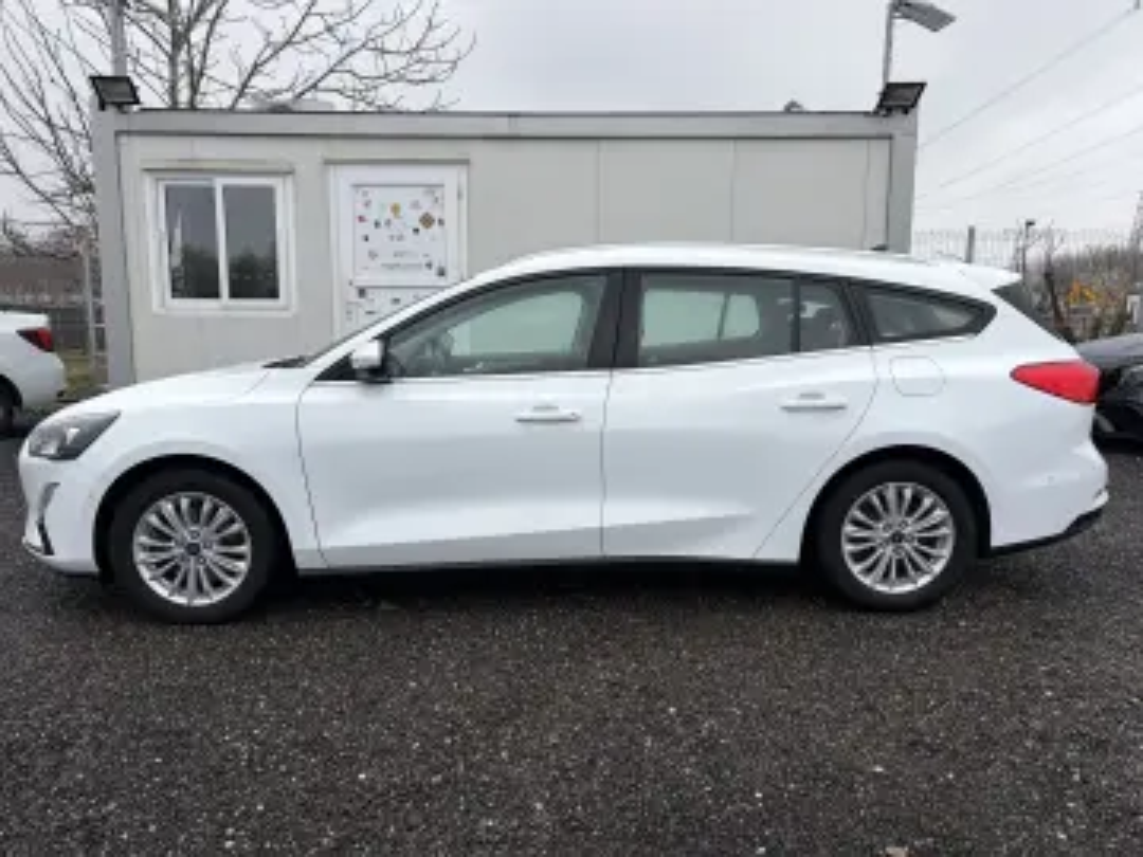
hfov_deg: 67.3
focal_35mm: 26
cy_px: 428
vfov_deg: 53.1
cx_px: 572
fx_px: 859
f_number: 1.6
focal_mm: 5.96
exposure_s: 1/1117
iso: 50
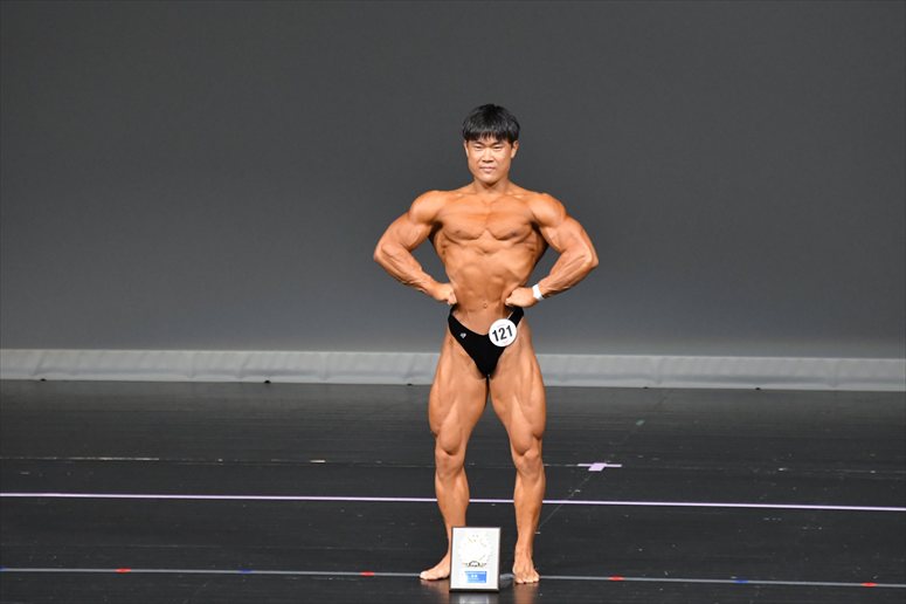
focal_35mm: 315
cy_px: 302
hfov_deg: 6.5
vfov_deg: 4.4
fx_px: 7924
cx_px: 453
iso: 5000
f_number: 5.6
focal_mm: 210
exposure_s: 1/400
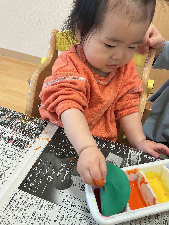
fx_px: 189
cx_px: 84
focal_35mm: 29
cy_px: 112
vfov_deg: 61.7
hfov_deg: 48.2
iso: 40
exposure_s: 1/60
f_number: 1.8
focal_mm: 3
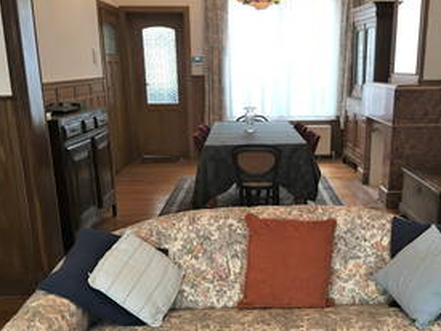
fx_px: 484
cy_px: 201
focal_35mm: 38
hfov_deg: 48.7
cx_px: 266
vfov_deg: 37.5
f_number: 2.2
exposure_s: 1/33
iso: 64
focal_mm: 4.15
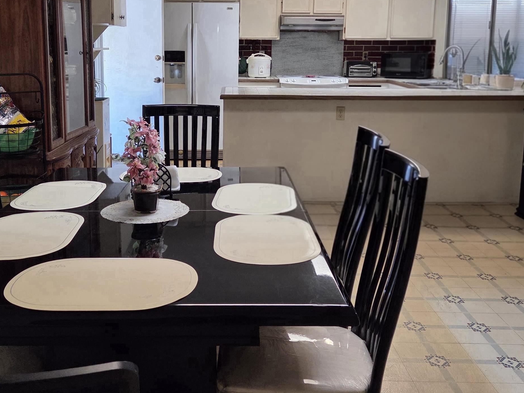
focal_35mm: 38
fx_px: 575
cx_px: 223
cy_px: 132
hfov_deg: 48.8
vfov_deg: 37.3
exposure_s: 1/120
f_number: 1.8
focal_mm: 5.4
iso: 320
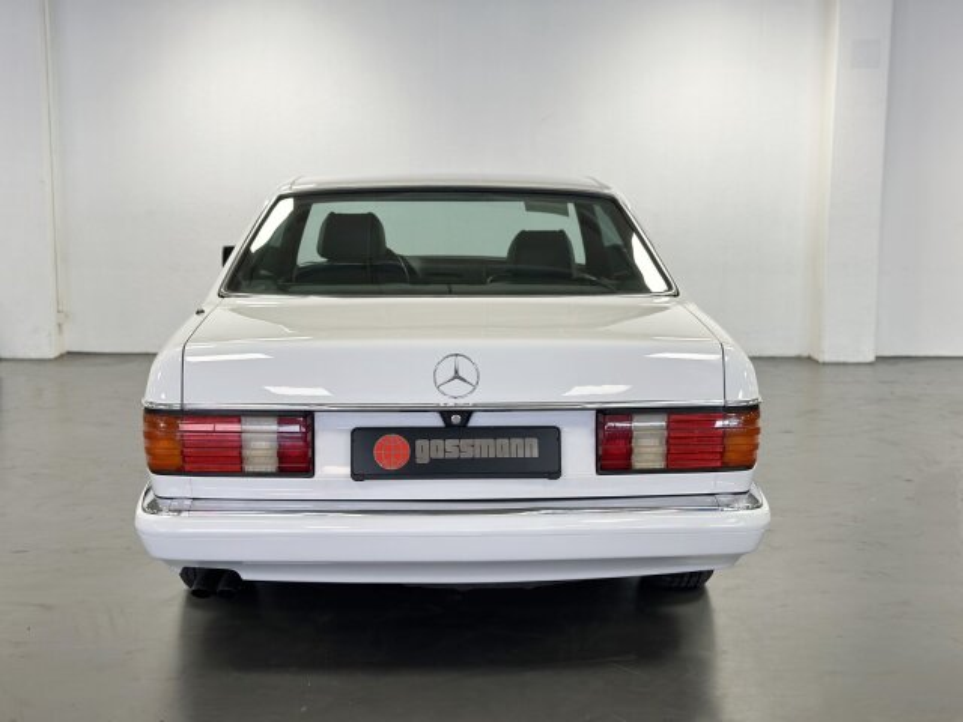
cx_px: 482
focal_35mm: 48
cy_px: 361
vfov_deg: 30.3
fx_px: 1335
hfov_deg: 39.7
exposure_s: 1/121
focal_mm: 6.86
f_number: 1.78
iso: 100
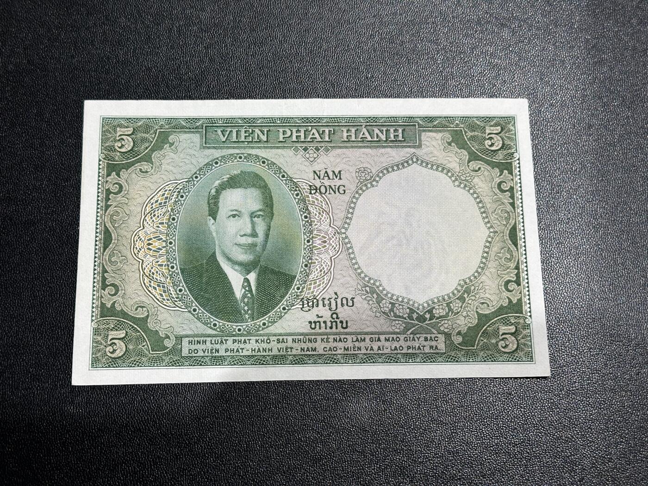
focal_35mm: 48
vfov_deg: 30.3
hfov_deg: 39.7
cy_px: 243
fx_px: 899
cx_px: 324
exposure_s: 1/50
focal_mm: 6.86
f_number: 1.78
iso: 125
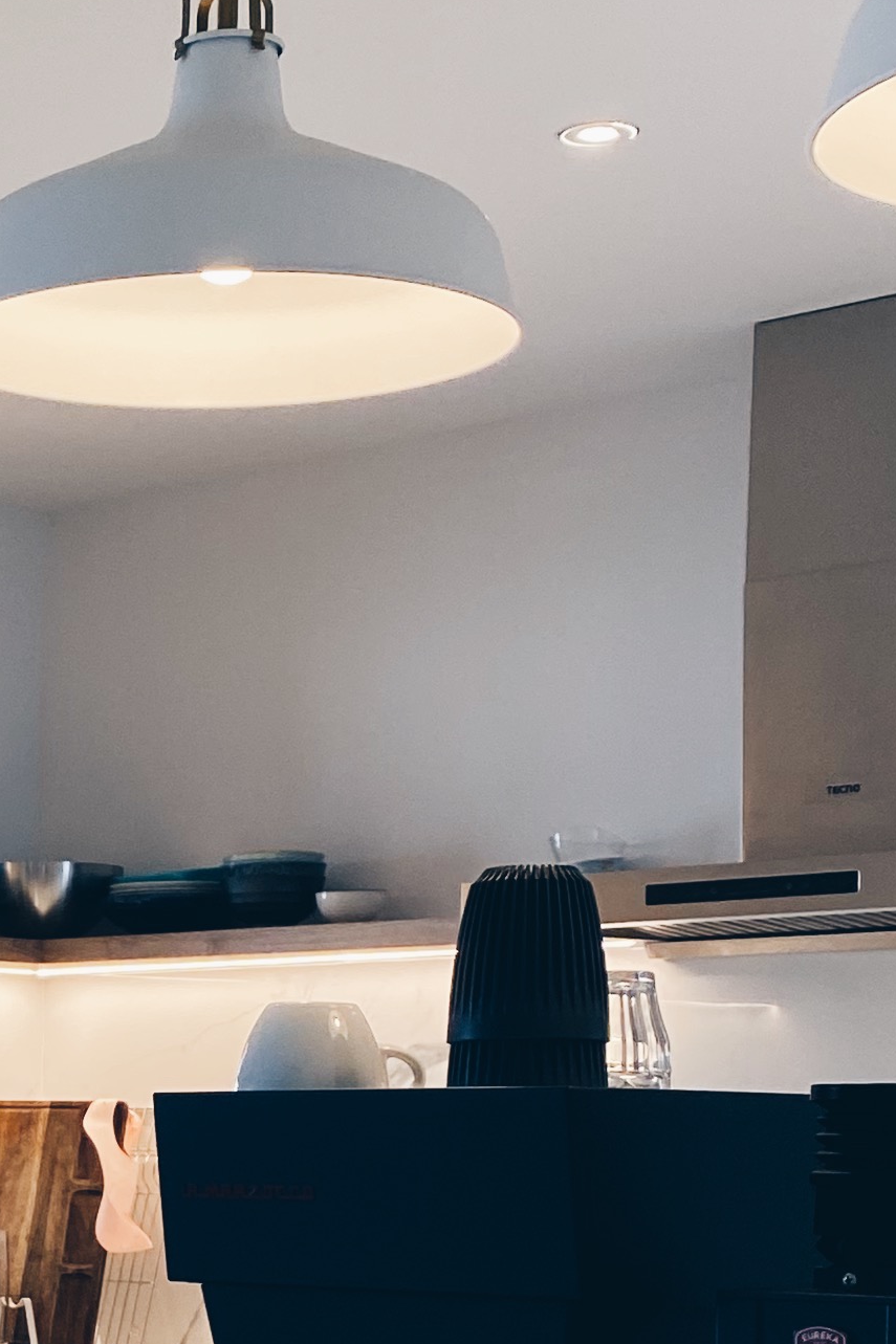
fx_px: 3174
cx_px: -281
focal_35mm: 85
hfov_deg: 15.3
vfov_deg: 23.1
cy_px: 1293
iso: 100
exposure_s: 1/121
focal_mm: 4.25
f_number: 1.8
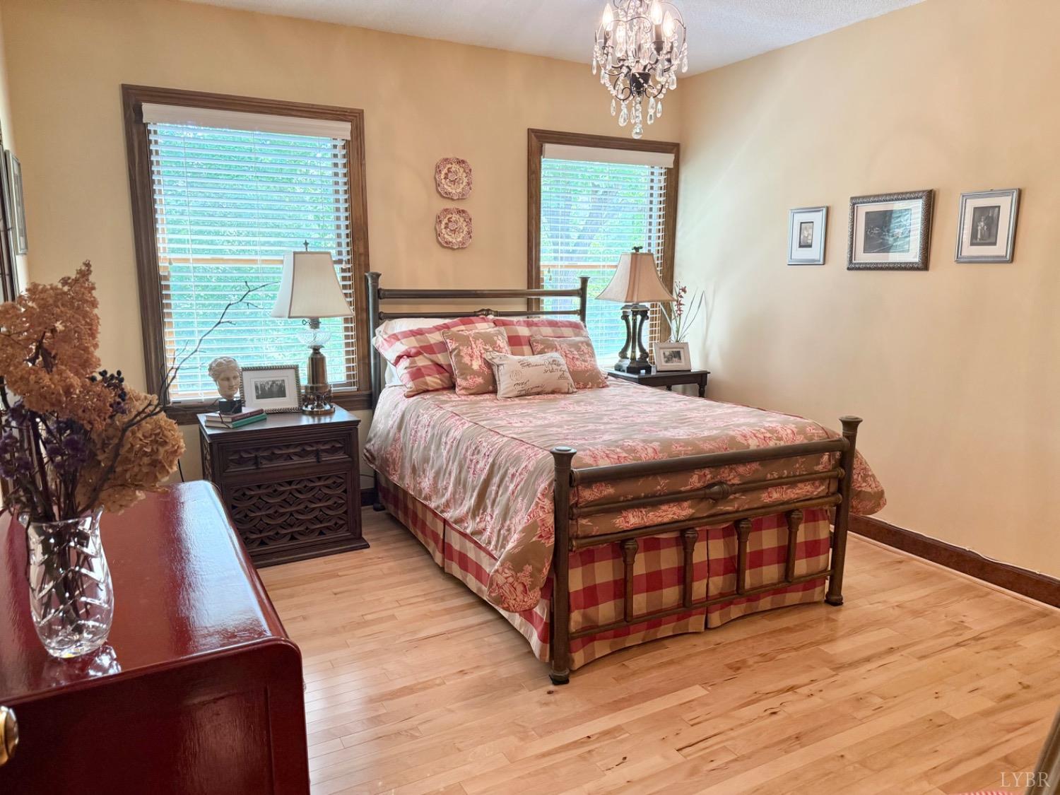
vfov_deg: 56.8
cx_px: 530
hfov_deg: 71.6
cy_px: 398
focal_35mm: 24
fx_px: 735
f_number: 1.78
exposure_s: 1/120
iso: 200
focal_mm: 6.76
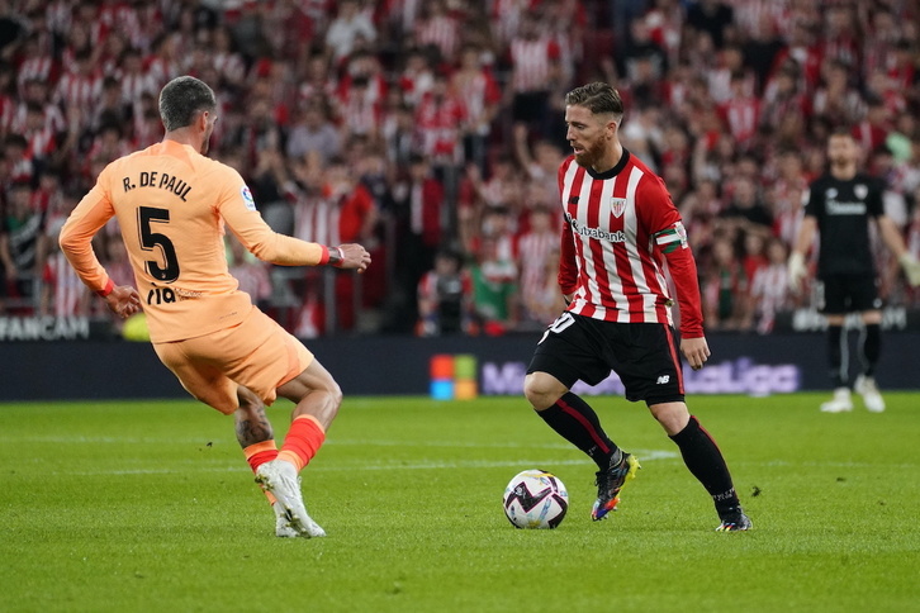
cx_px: 460
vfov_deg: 3.4
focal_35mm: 400
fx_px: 10221
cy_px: 306
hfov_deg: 5.2
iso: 6400
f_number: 5.6
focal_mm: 400
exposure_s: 1/1250
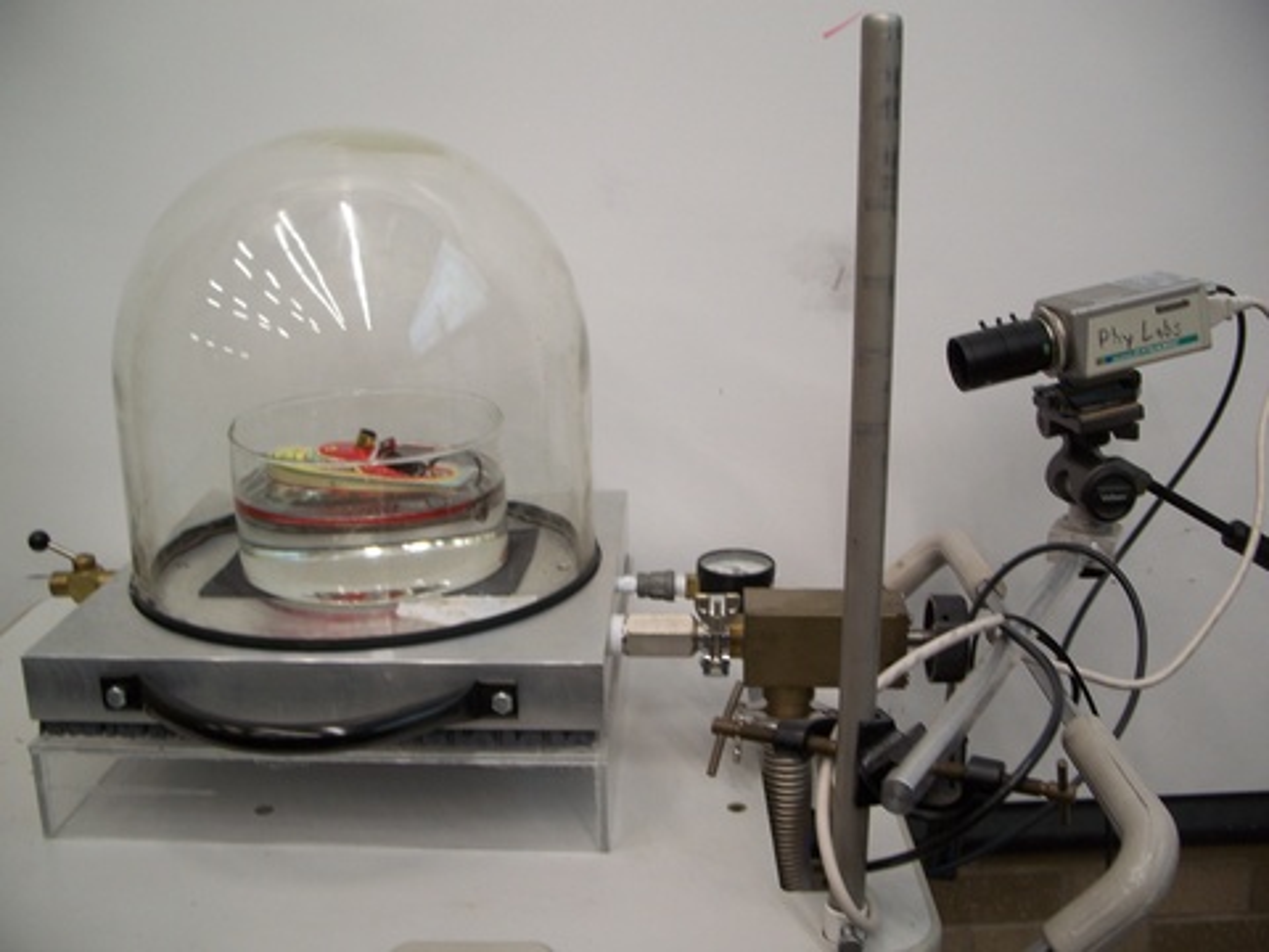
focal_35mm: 37
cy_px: 476
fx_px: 1356
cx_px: 634
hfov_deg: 50.1
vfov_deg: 38.7
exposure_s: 1/30
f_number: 2.8
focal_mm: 7.8
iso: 125
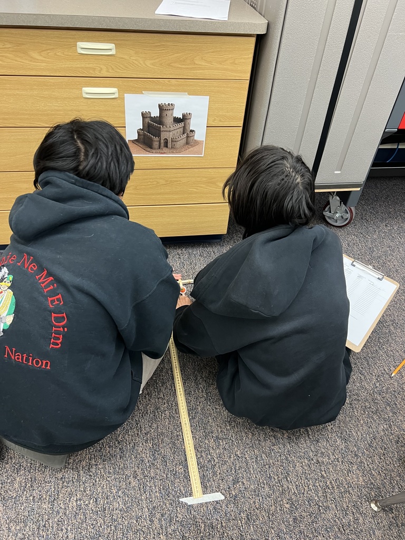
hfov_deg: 53.1
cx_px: 202
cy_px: 270
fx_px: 406
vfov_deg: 67.3
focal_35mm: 26
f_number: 1.5
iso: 250
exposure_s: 1/60
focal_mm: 5.7
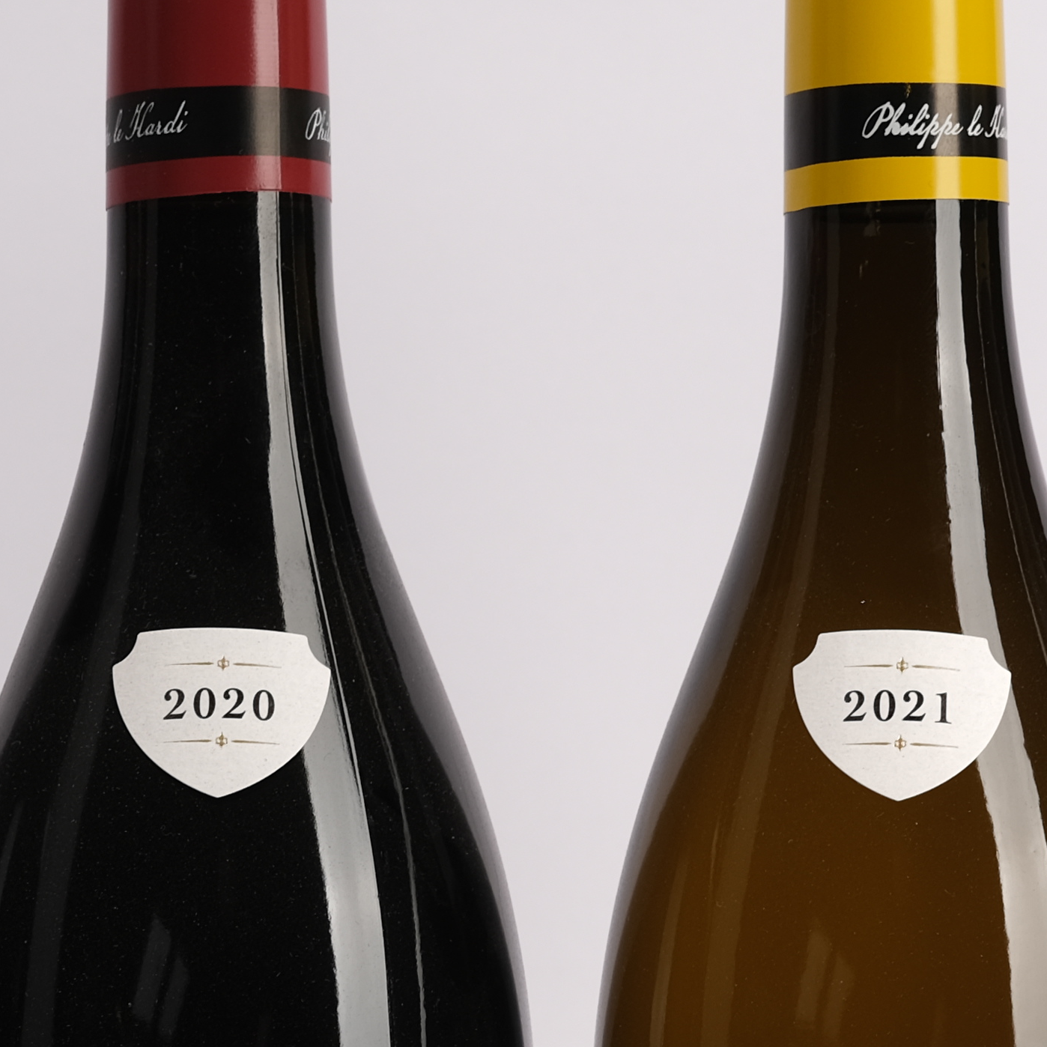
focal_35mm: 201
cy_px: 760
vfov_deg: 8.7
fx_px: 6878
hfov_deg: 8.7
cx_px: 560
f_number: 5.6
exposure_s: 1/80
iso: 100
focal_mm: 35
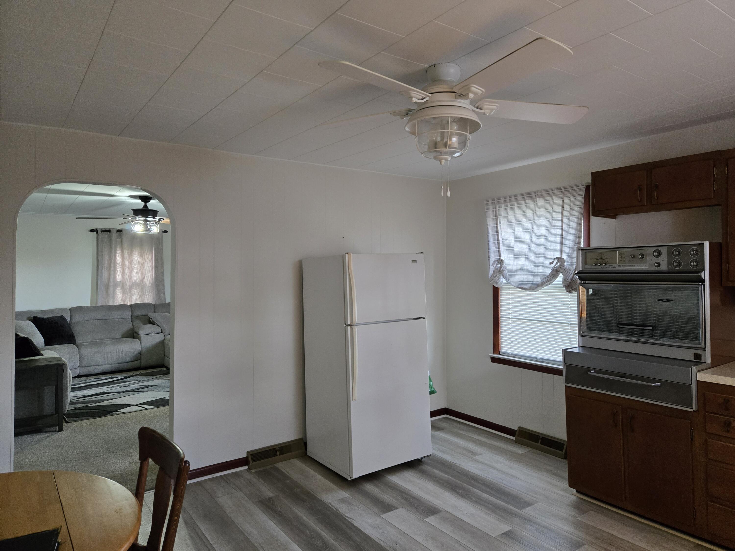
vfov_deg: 58.9
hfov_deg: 73.9
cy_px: 276
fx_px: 488
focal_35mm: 23
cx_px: 368
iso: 500
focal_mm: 5.4
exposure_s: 1/120
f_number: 1.8
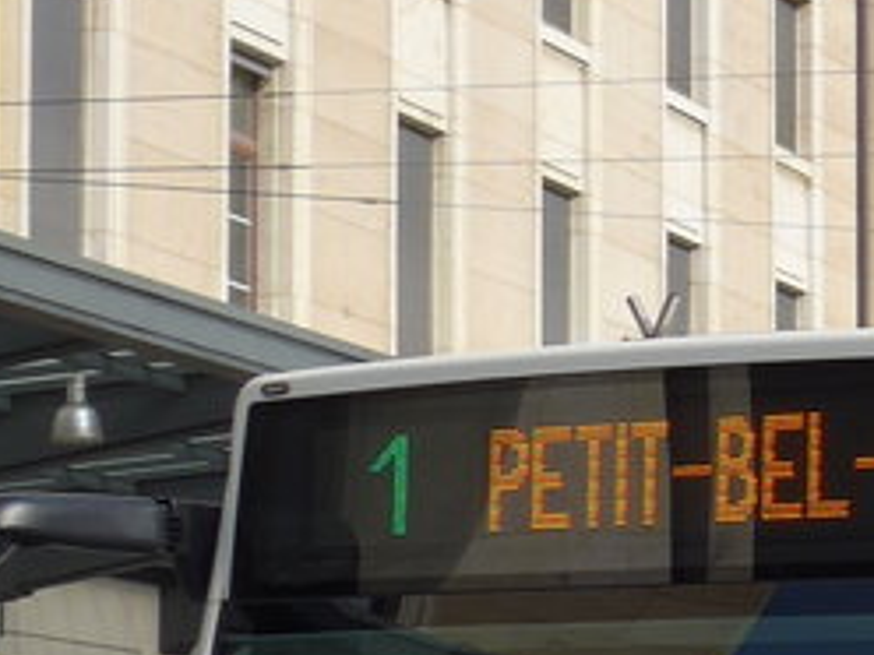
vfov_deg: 7.5
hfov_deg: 9.4
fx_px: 4999
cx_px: 1674
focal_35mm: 198
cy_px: 574
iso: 80
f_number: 2.8
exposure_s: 1/2000
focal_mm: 8.4
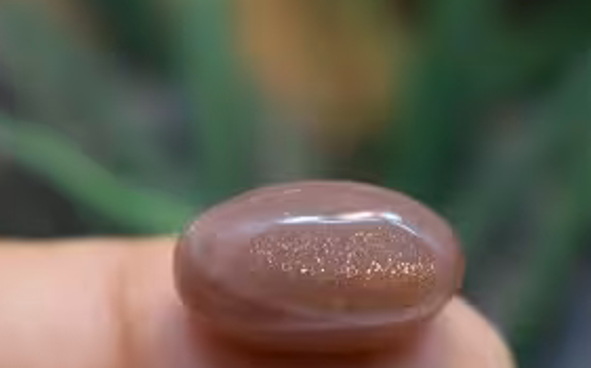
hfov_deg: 17.4
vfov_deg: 10.9
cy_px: 265
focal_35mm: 120
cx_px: 334
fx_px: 1926
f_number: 5.6
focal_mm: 55
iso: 400
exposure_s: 1/100
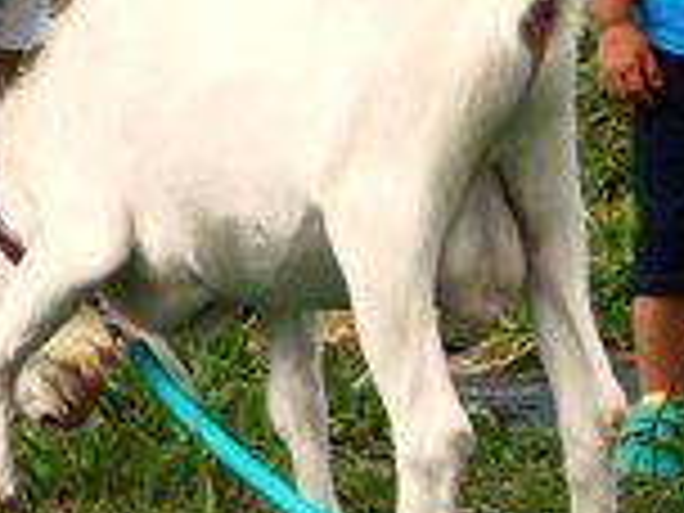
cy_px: 32
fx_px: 5750
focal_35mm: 291
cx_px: 234
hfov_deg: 6.8
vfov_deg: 5.1
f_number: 5.5
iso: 80
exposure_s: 1/250
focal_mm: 17.6
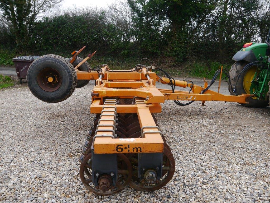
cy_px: 102
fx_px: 218
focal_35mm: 28
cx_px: 135
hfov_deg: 63.4
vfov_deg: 49.7
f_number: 5
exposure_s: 1/200
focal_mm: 14
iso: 160
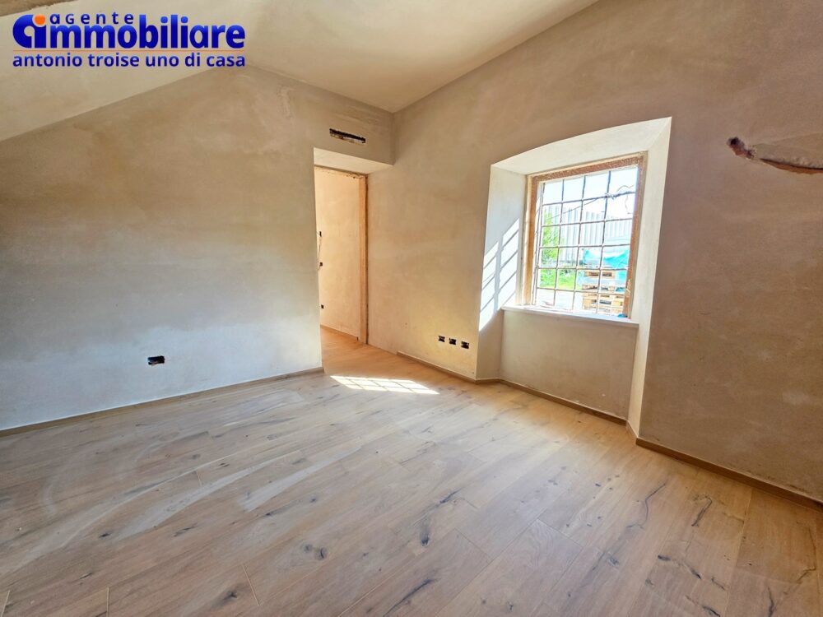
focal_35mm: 13
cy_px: 308
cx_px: 412
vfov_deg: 89.9
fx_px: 309
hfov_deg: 106.2
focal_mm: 2.2
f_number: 1.9
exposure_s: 1/100
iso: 64
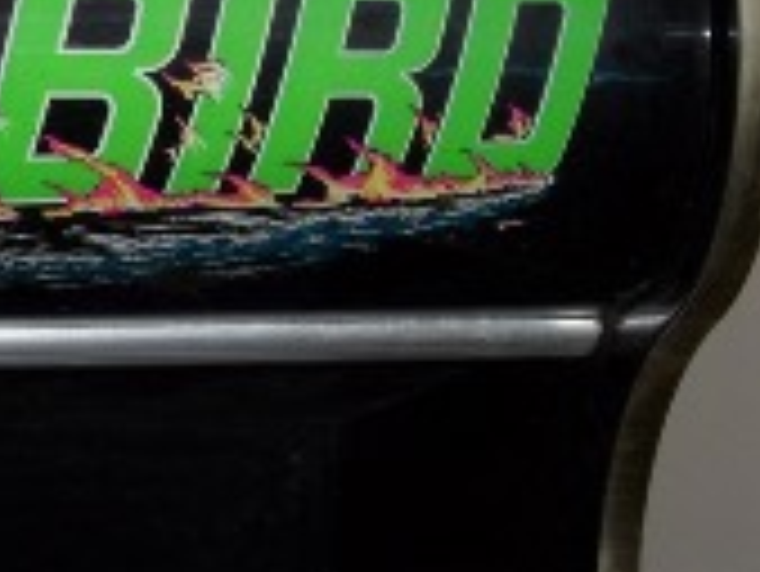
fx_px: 2680
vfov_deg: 12.1
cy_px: 135
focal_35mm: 122
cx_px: -234
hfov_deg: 15.4
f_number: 3.8
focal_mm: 8.2
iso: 200
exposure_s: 1/45
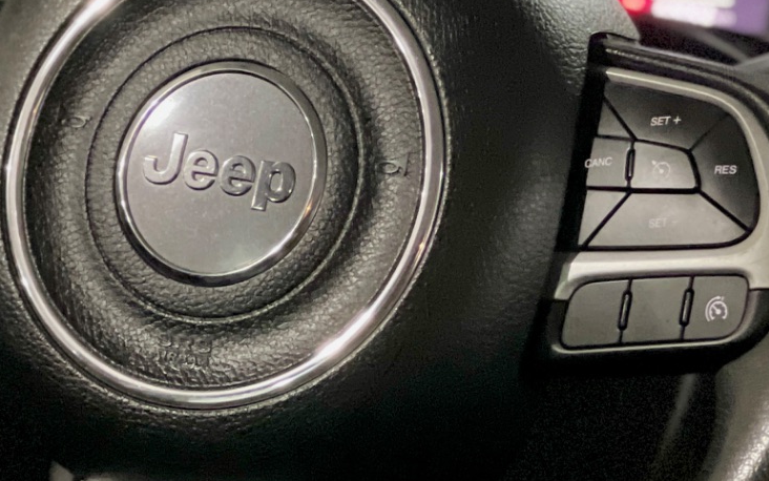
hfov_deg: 9.8
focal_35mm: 214
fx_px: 4486
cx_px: 334
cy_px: 155
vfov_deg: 6.1
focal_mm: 9
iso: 500
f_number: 2.8
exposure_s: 1/15
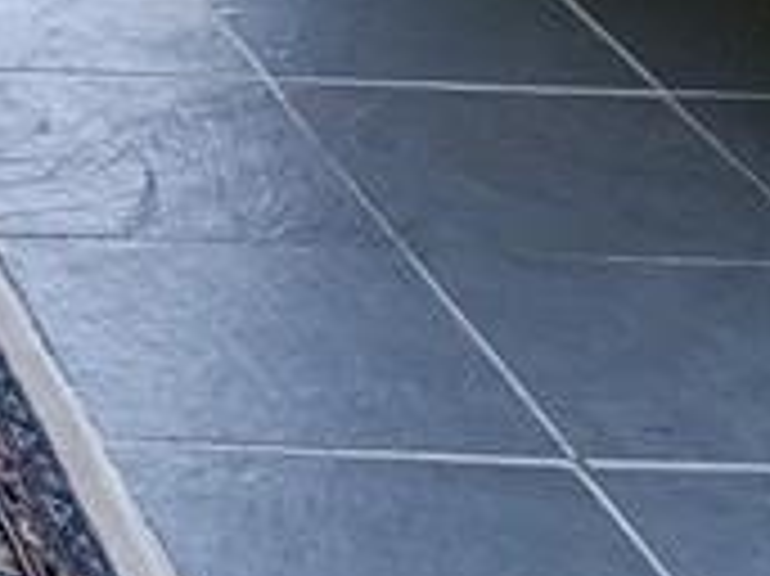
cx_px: -1517
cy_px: -868
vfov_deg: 8.6
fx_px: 3468
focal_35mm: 156
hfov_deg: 9.8
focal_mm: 4.3
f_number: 2.4
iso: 50
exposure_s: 1/60
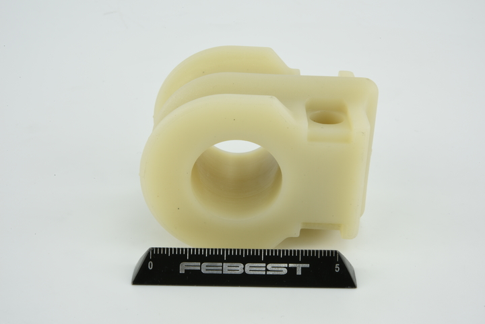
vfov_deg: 22.6
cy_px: 162
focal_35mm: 60
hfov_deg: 33.4
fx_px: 808
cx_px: 242
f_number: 32
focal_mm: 60
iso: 64
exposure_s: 1/2
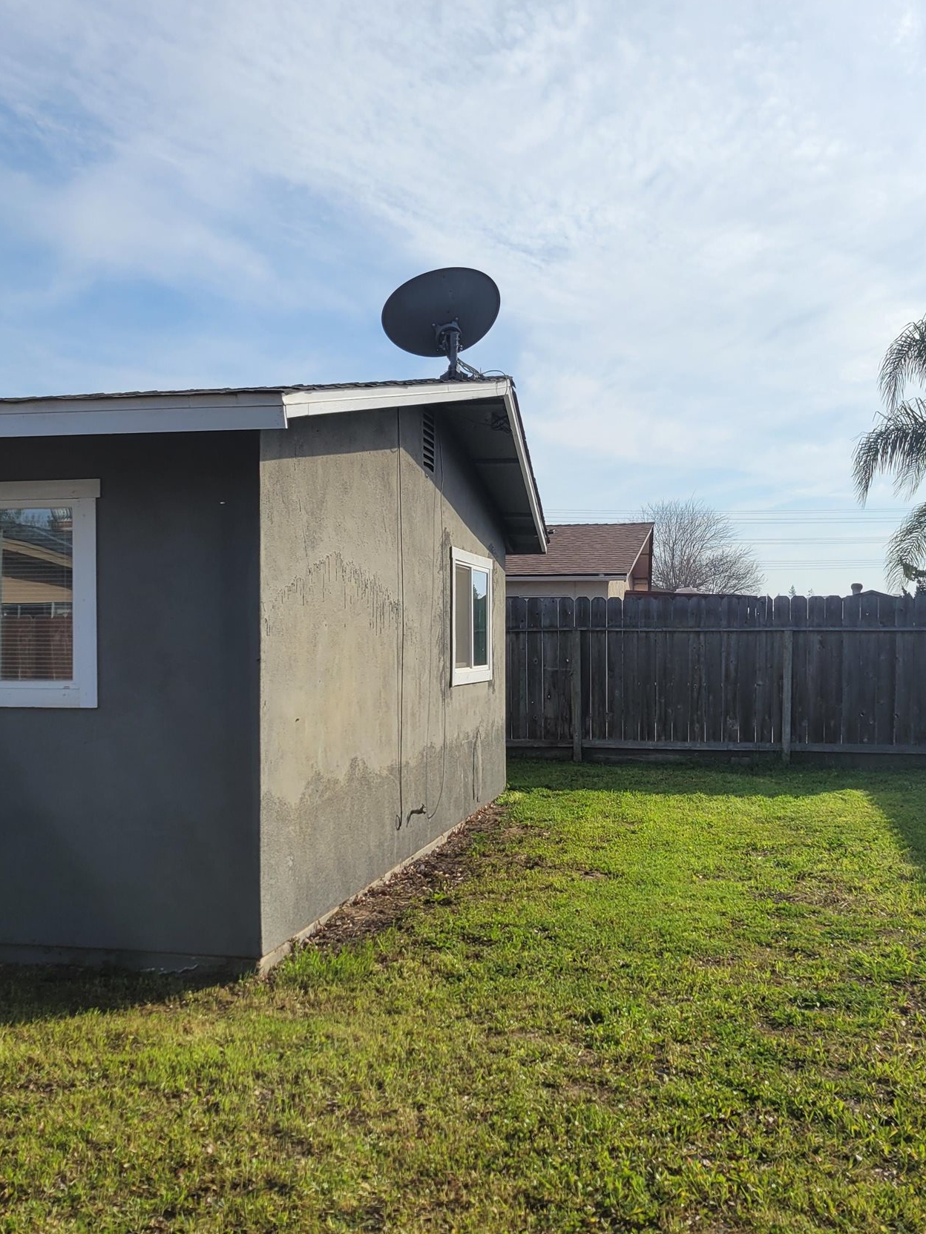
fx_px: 1284
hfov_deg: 39.6
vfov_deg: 51.3
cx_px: 425
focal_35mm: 36
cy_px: 645
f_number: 1.8
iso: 40
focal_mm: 5.4
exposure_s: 1/3084
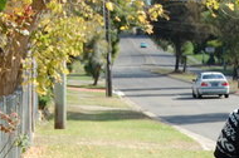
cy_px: 219
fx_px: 1140
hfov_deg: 11.7
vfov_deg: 7.8
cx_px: 282
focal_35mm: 172
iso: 200
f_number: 8
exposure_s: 1/250
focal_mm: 34
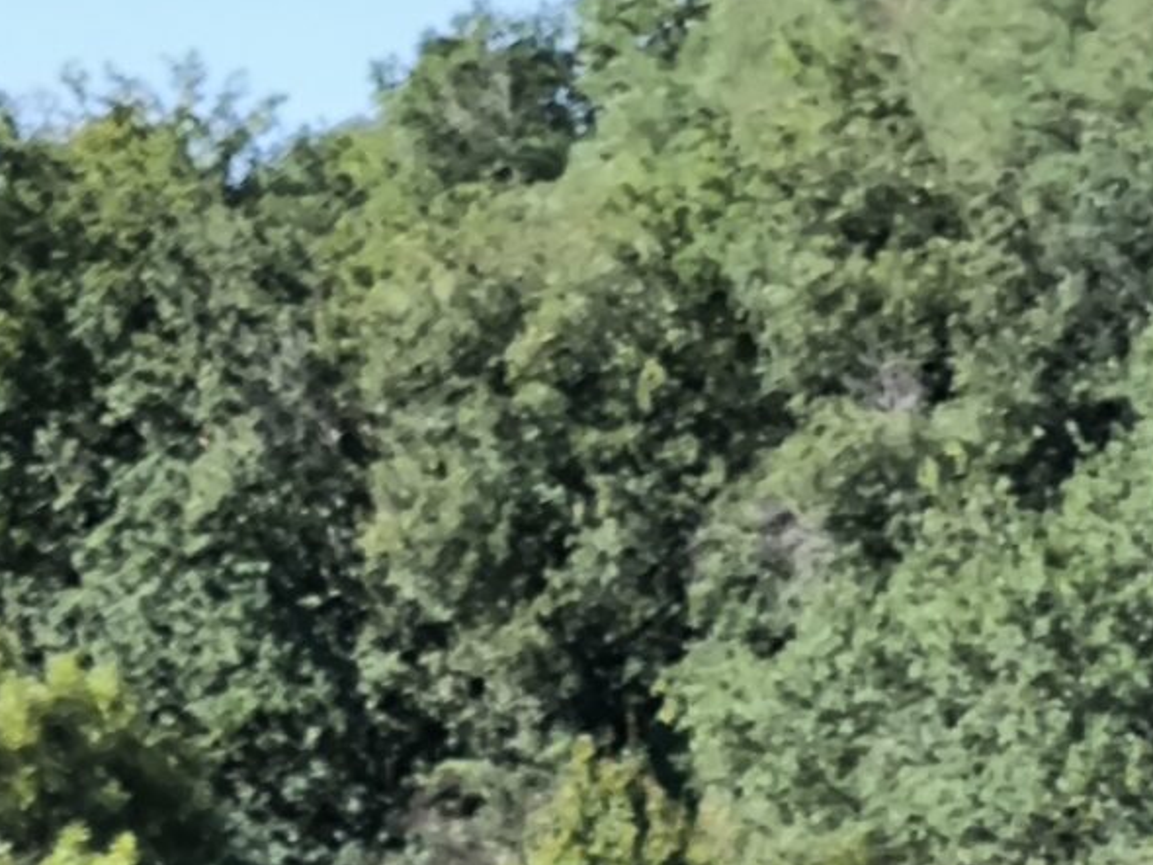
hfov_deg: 7.3
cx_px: -291
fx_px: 8964
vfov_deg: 5.4
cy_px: 1732
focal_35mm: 269
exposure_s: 1/454
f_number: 1.9
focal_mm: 7.1
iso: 50
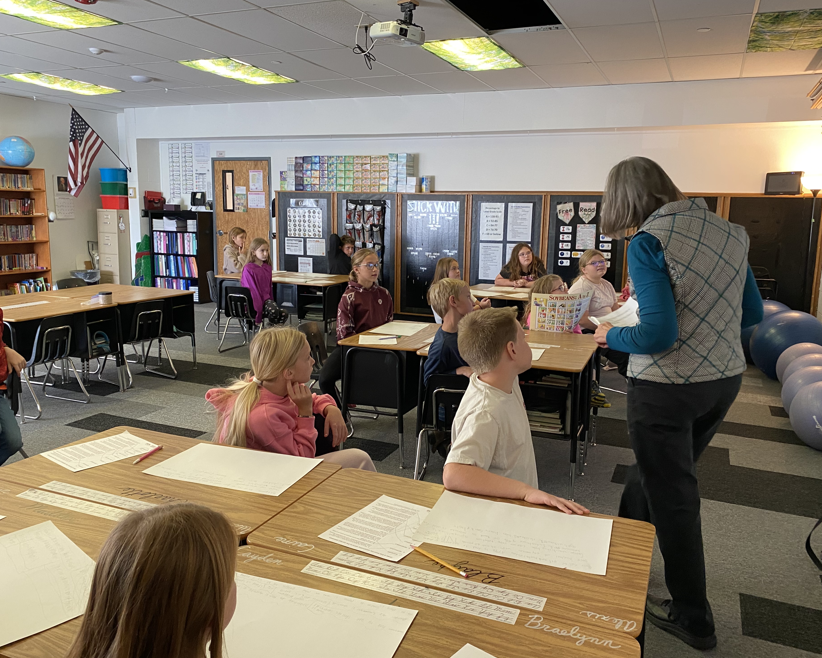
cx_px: 415
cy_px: 328
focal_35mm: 28
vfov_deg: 51.5
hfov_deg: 62.2
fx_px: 681
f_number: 1.8
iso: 160
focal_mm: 4.25
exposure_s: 1/60
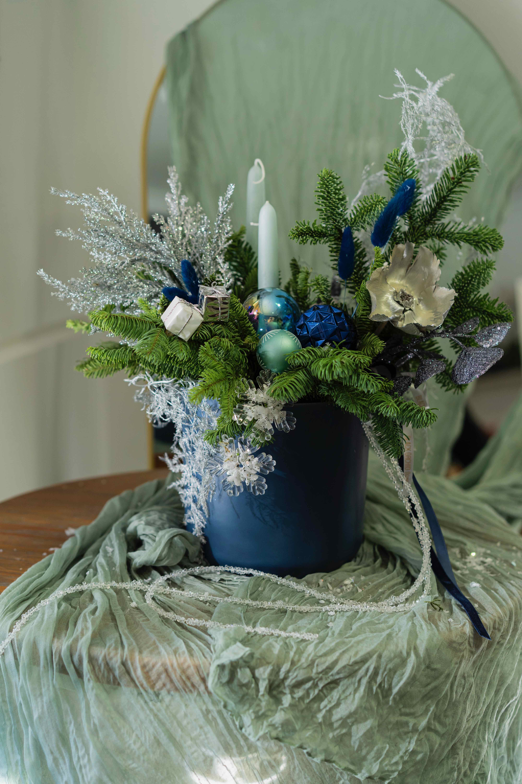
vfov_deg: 36.2
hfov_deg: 24.6
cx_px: 261
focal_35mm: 55
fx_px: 1196
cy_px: 392
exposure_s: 1/200
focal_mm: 55
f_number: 3.2
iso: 800
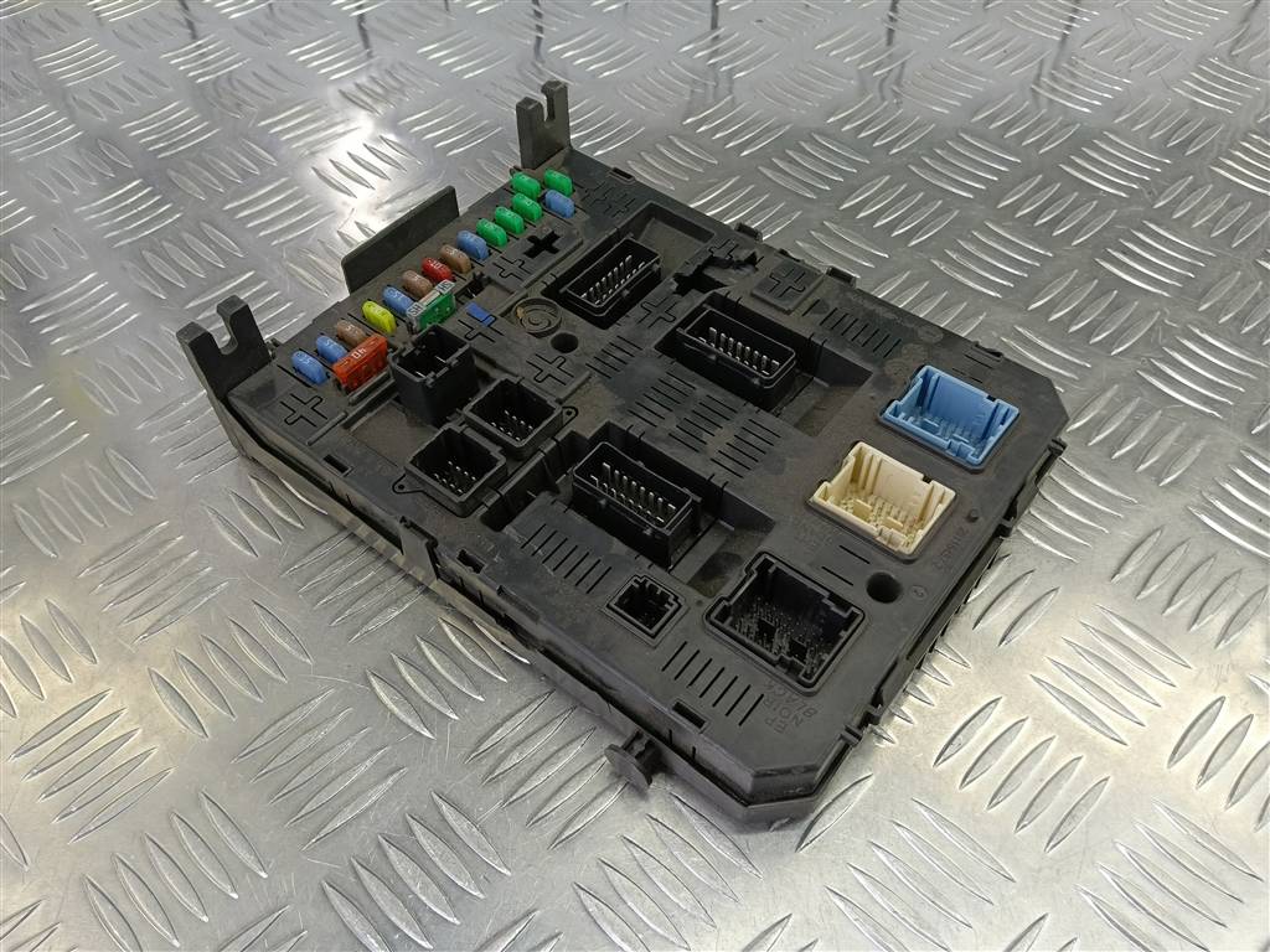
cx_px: 635
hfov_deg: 65.3
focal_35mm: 27
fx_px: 991
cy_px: 476
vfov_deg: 51.4
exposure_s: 1/50
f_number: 1.6
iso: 128
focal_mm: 4.11
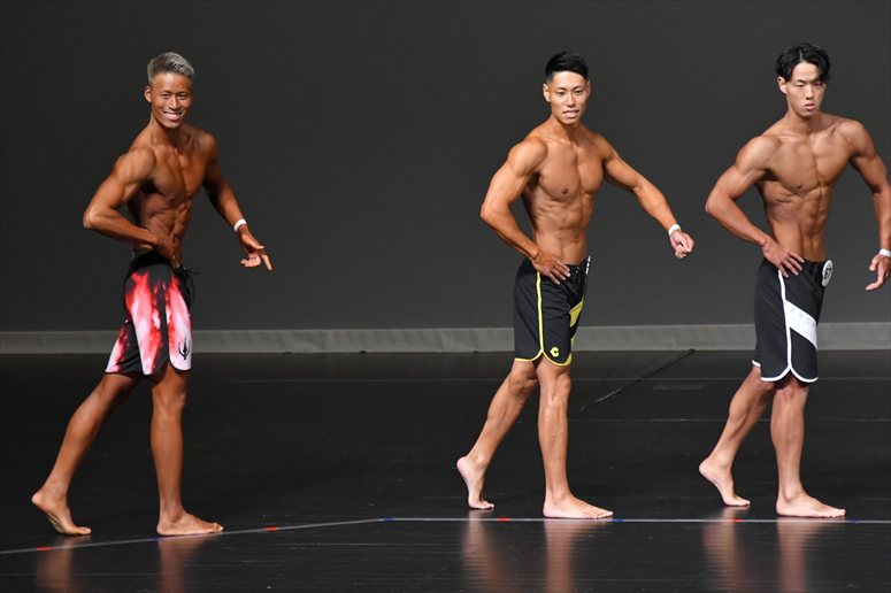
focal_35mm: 300
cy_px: 296
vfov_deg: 4.6
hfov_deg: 6.9
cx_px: 446
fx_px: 7421
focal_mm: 200
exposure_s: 1/400
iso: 4000
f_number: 5.6
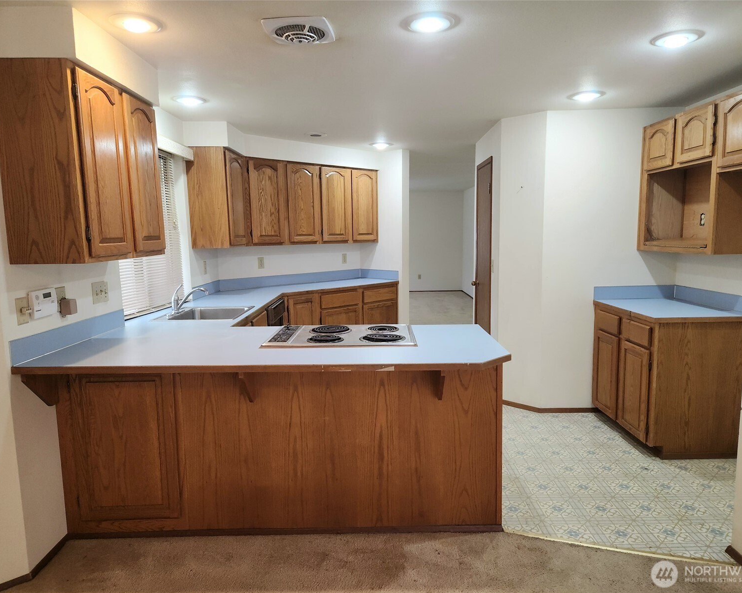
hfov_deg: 70.3
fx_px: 527
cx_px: 383
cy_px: 297
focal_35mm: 24
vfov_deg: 58.8
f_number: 1.8
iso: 125
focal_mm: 5.4
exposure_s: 1/60.2
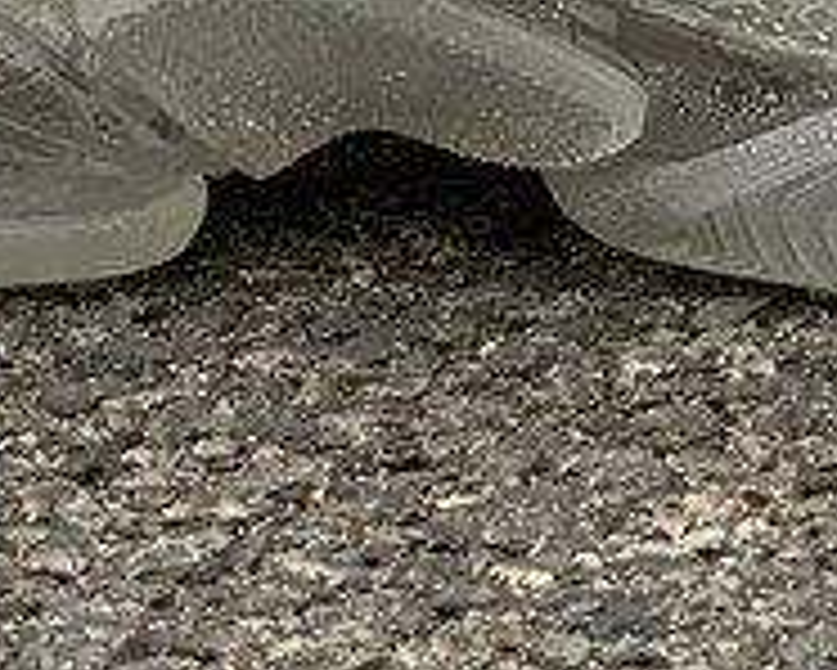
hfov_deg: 7.9
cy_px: -434
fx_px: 6097
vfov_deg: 6.2
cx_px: 450
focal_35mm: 246
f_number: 2.4
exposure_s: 1/122
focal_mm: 6
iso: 25
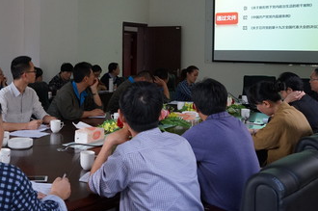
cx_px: 96
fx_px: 415
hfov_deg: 41.2
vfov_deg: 28.2
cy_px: 58
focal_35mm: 47
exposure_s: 1/80
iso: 2500
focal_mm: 31
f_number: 7.1
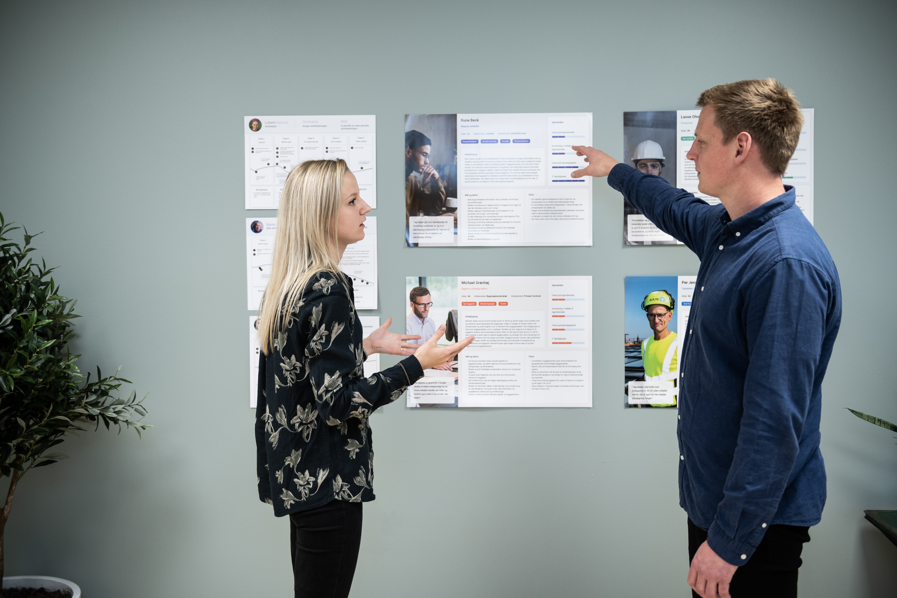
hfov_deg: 48.5
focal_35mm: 40
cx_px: 448
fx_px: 997
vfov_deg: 33.4
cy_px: 299
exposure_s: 1/125
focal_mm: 40
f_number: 2.8
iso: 400
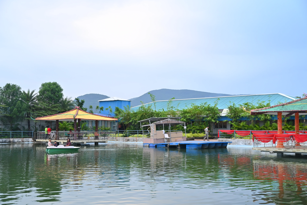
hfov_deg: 47.2
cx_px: 154
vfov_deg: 32.4
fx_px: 352
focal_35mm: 41
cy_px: 102
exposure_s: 1/100
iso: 640
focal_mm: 27.5
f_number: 3.8
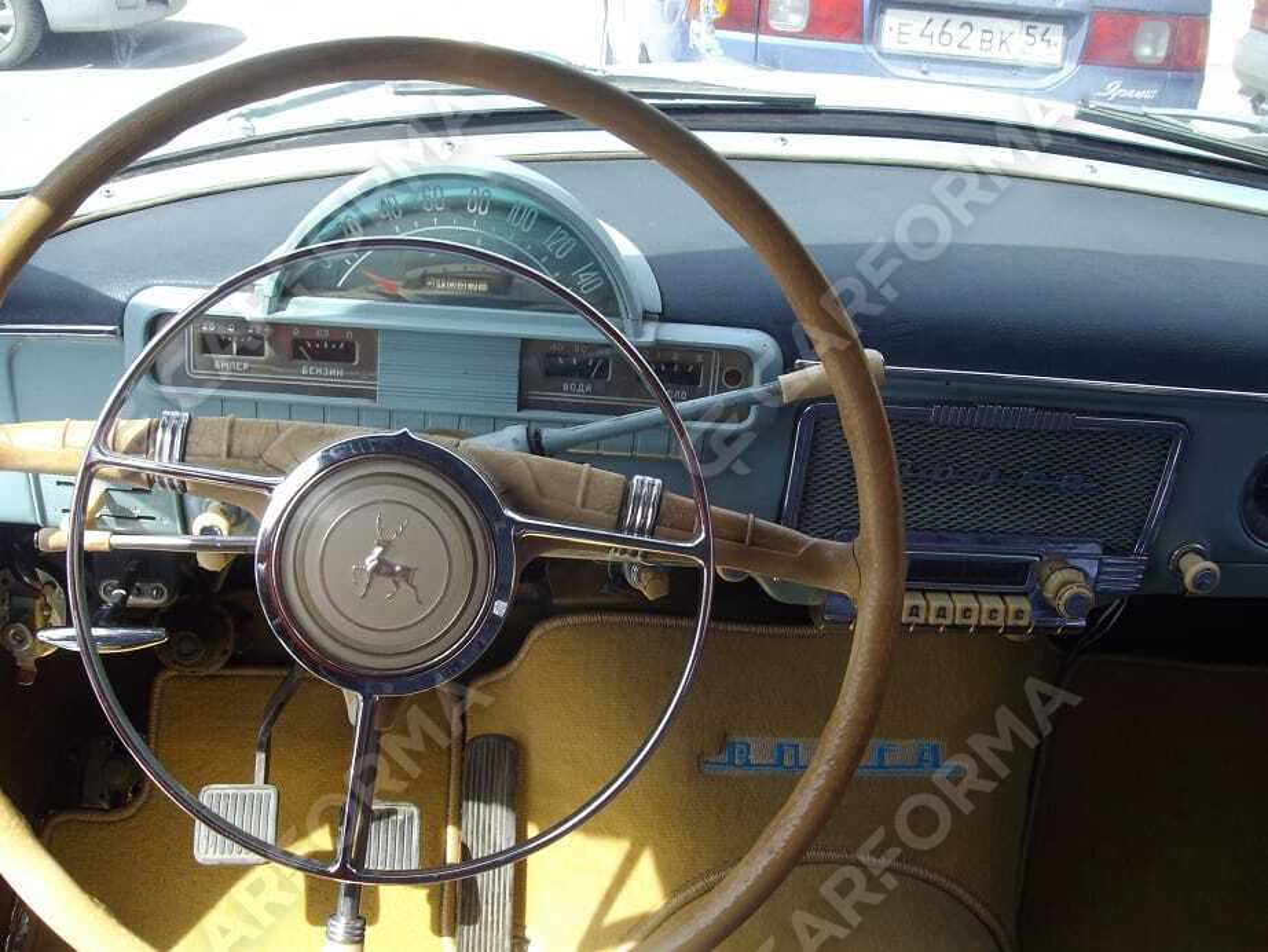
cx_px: 634
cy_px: 476
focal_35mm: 36
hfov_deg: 51.3
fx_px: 1319
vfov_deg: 39.7
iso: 80
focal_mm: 6
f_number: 4.8
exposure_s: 1/160
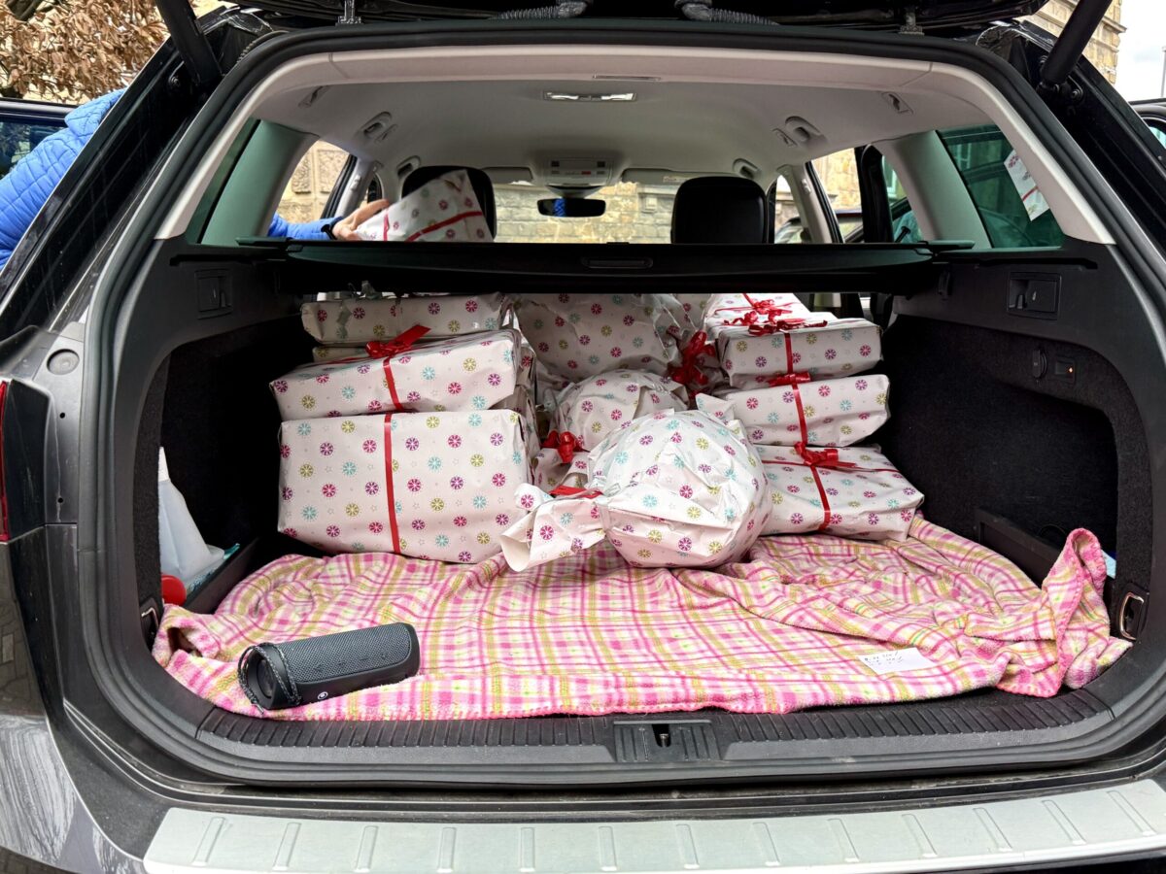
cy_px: 437
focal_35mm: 24
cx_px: 583
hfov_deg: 71.6
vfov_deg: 56.8
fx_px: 808
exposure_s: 1/121
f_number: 1.78
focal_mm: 6.76
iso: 200
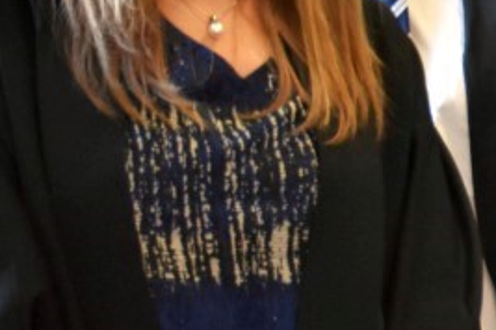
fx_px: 2852
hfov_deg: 9.4
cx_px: 947
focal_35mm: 207
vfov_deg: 6.6
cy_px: 95
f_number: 4
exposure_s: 1/60
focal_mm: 32
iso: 1250
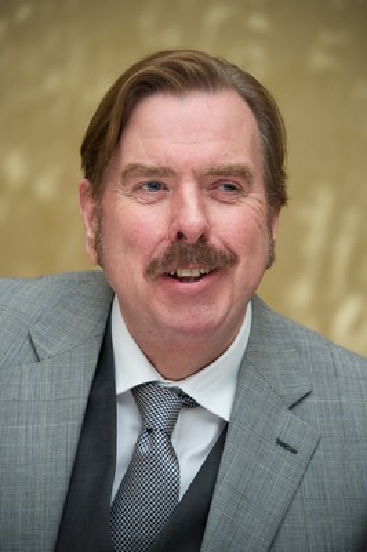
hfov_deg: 6.5
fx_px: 3217
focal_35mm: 210
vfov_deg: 9.8
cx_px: 184
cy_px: 276
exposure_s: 1/100
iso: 640
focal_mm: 210
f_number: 5.6
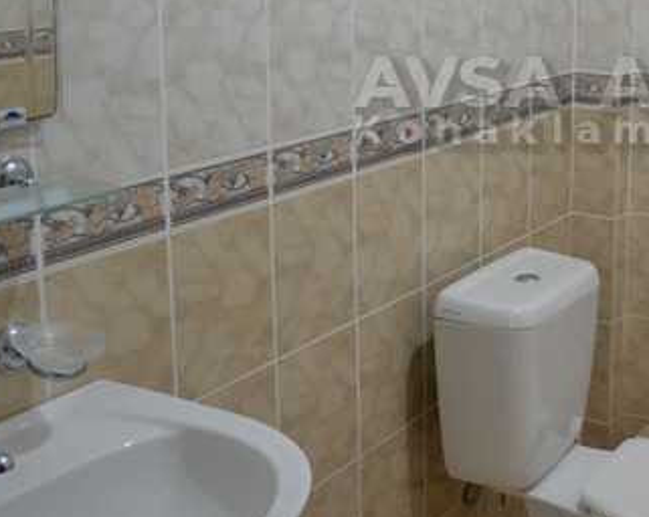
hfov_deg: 31.8
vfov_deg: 26.5
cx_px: 596
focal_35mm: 56
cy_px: 97
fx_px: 1074
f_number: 4
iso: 800
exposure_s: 1/60
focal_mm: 18
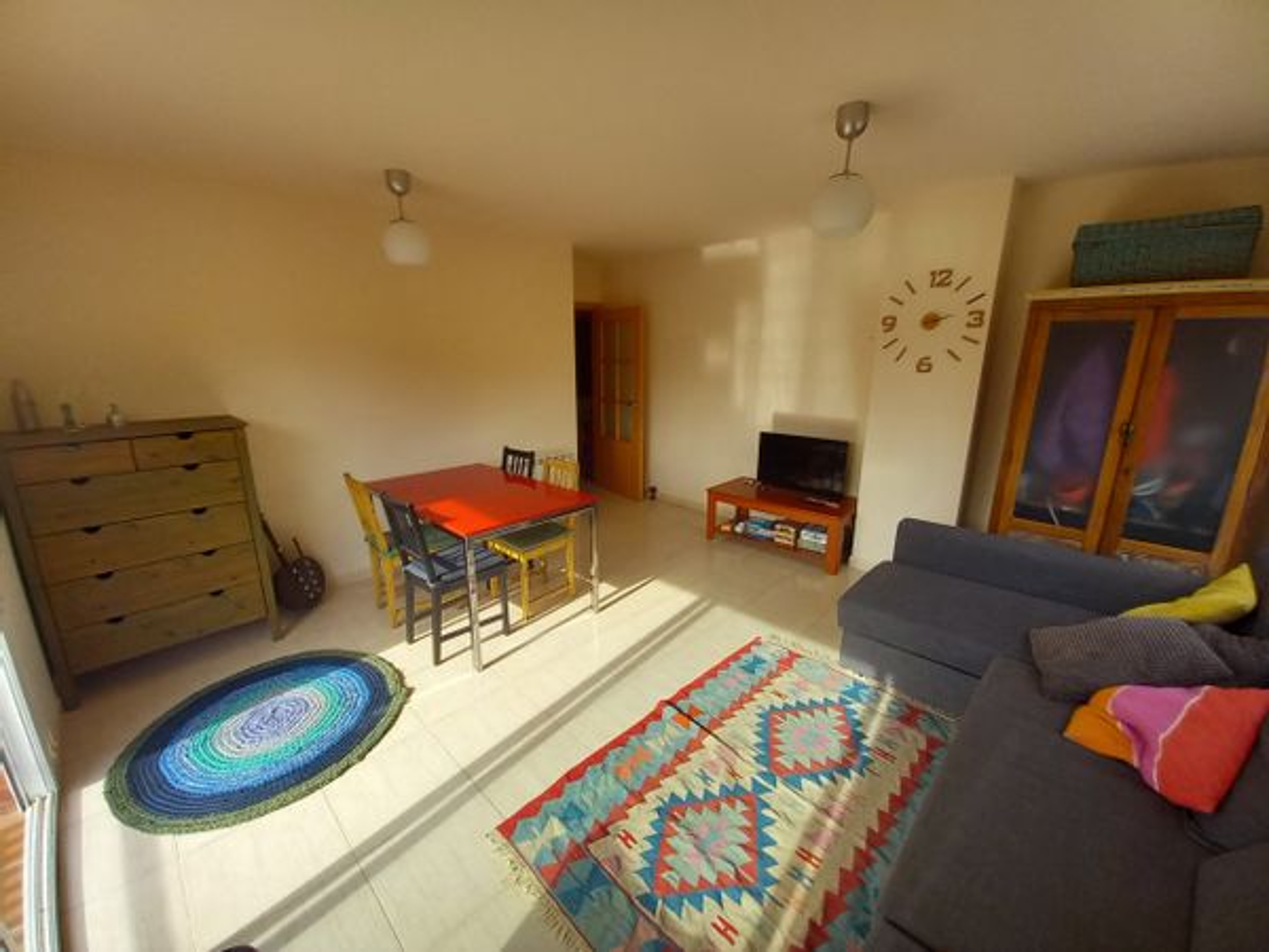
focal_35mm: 13
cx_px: 634
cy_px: 476
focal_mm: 1.13
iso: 50
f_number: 2.2
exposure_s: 1/213
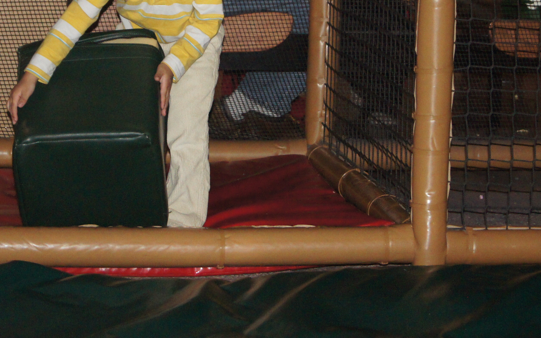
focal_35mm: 139
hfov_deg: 15.0
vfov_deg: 9.4
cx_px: 235
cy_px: 27
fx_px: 2049
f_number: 5.6
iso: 1250
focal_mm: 50
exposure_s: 1/80
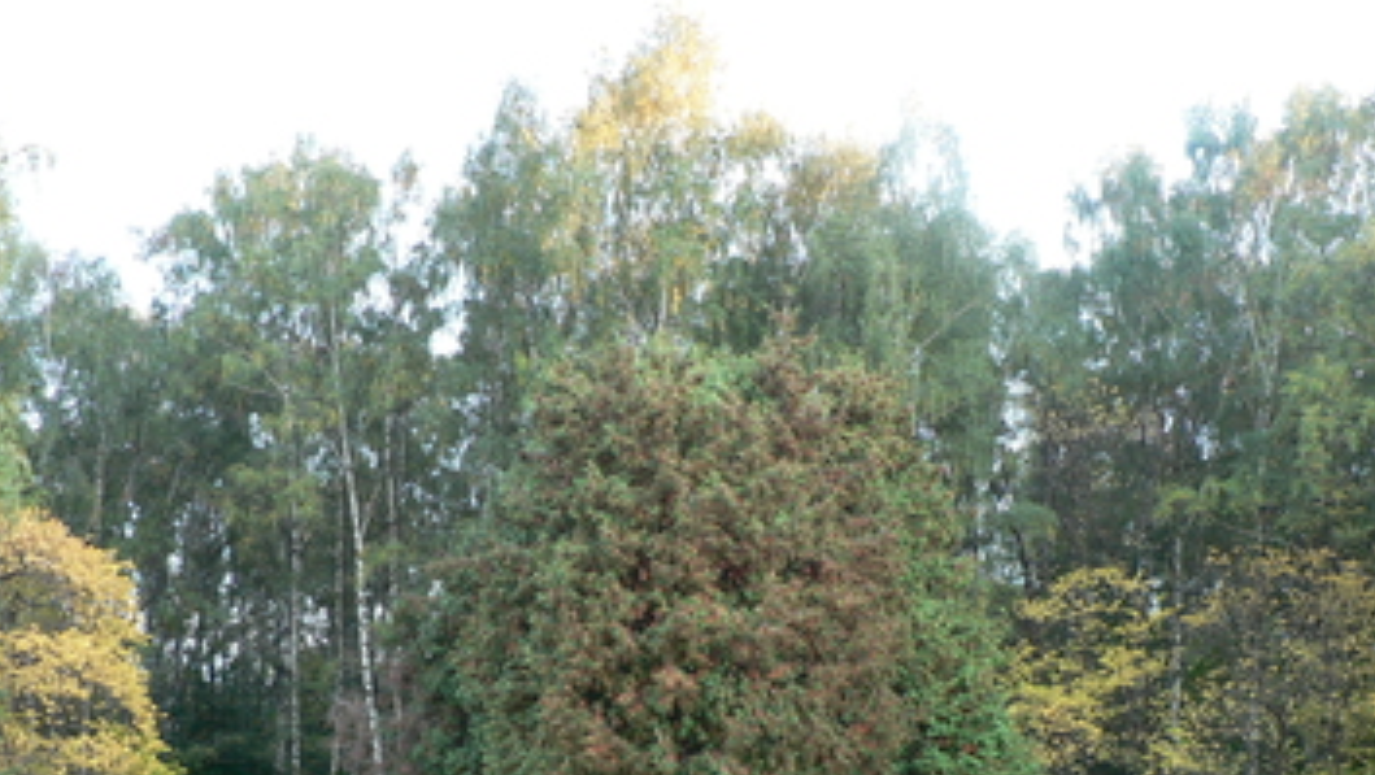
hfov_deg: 41.2
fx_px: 1824
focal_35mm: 50
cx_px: 771
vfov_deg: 23.6
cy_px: 646
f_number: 2.8
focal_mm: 6
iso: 150
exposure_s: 1/30
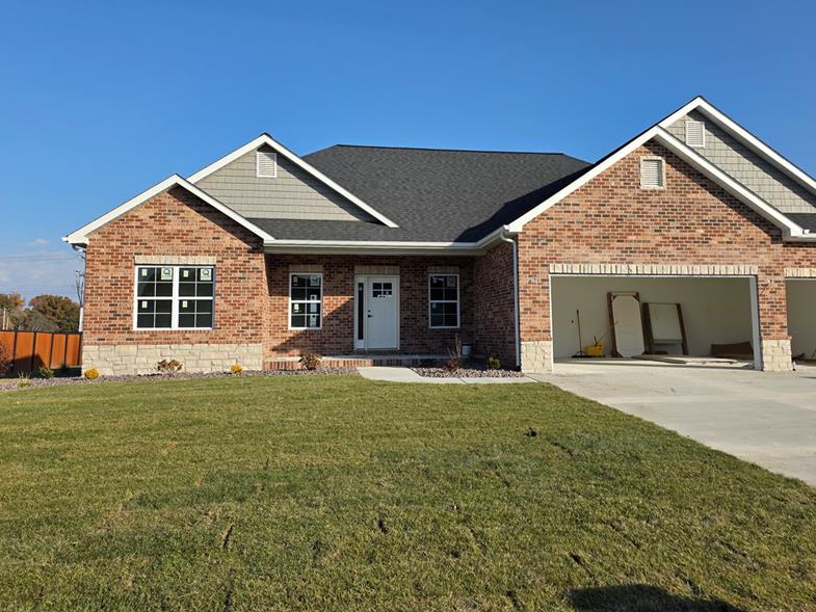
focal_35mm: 30
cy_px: 270
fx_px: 707
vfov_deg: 46.7
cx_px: 458
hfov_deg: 59.8
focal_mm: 6.3
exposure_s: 1/6150
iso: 80
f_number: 1.7
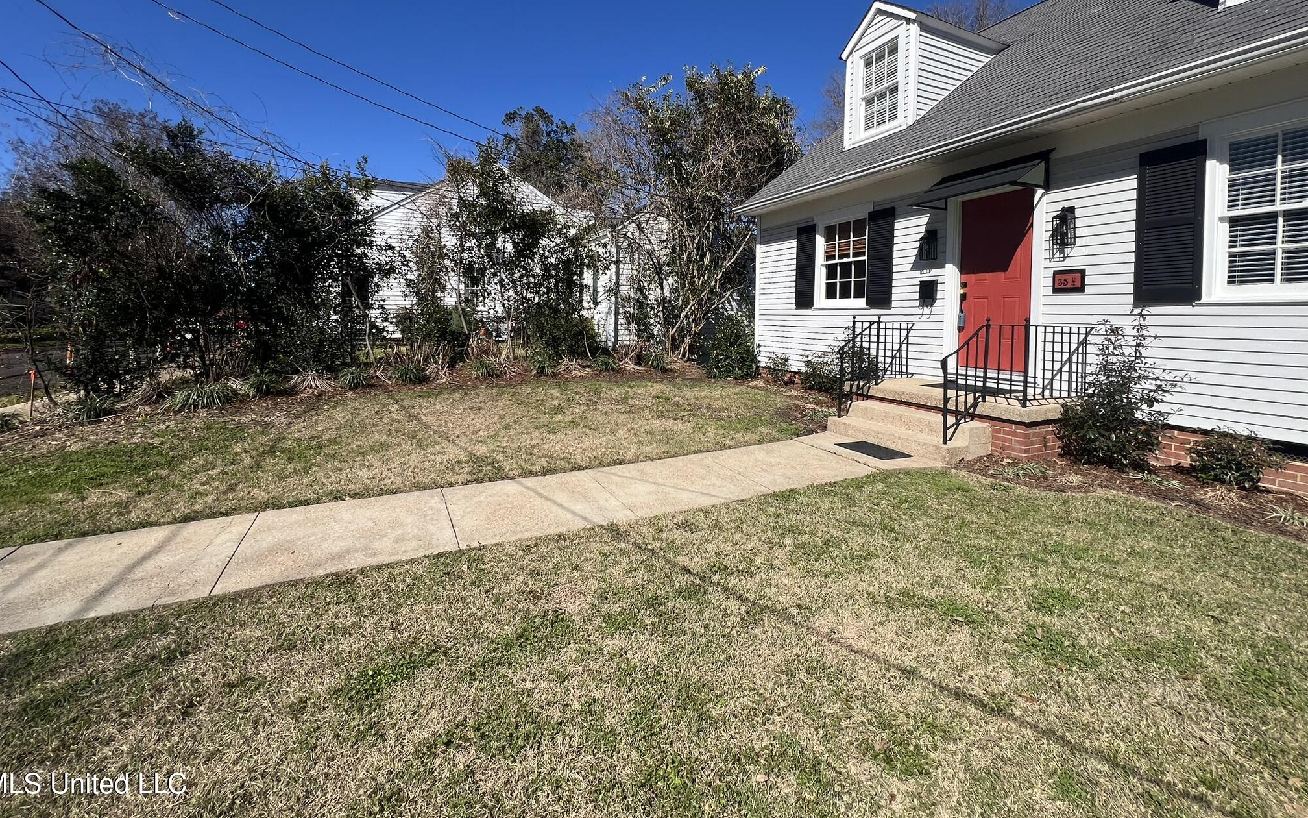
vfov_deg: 77.8
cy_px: 330
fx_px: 499
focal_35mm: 14
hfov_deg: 105.3
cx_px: 646
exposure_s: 1/2370
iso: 32
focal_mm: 1.57
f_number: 1.8
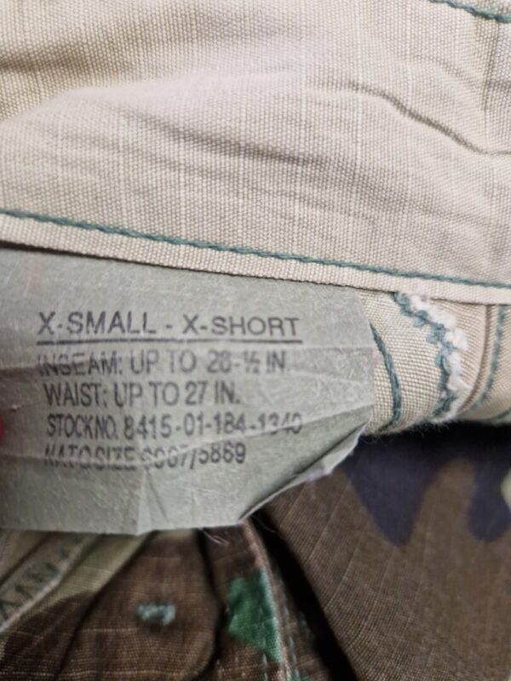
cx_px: 256
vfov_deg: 73.9
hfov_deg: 58.9
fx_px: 453
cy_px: 340
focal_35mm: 23
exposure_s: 1/100
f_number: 1.8
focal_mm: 5.4
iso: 50
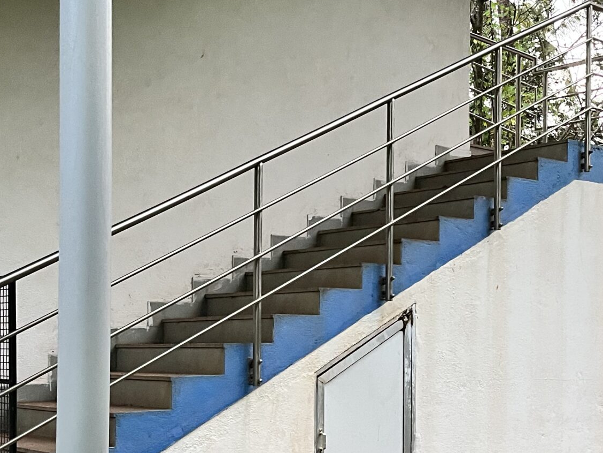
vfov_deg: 24.6
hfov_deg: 32.7
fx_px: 1028
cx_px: 261
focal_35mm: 59
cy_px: 335
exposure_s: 1/50
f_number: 1.6
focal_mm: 5.1
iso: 400
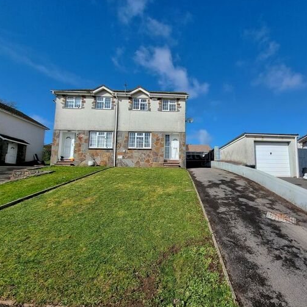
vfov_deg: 87.4
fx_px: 161
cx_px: 182
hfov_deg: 86.5
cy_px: 157
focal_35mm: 16
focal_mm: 2.2
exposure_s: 1/2168
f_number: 2.2
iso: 50
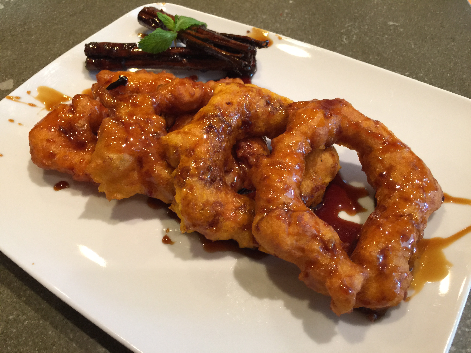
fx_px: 395
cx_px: 236
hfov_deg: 61.7
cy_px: 176
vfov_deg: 48.2
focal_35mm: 29
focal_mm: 4.15
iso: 64
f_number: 2.2
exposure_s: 1/15
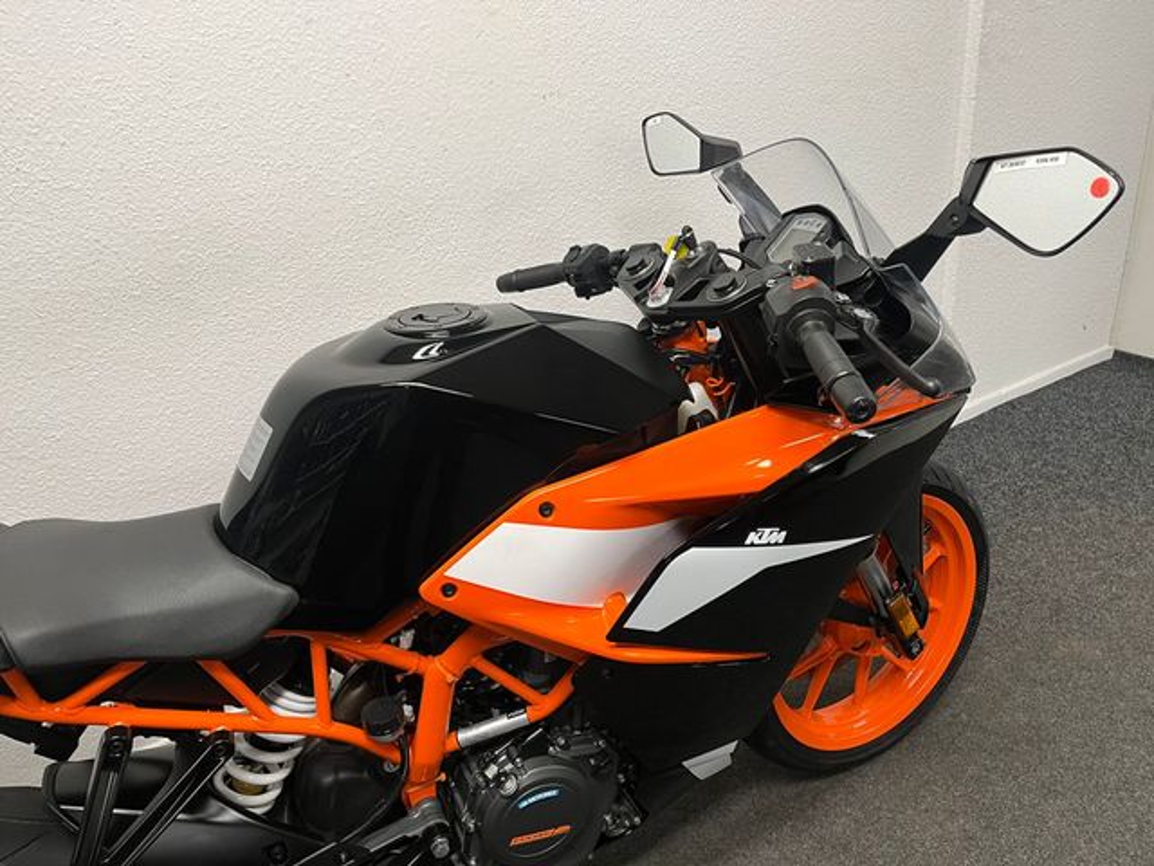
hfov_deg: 67.3
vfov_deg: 53.1
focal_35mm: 26
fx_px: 867
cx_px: 577
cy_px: 433
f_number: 1.6
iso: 80
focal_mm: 5.1
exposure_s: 1/50
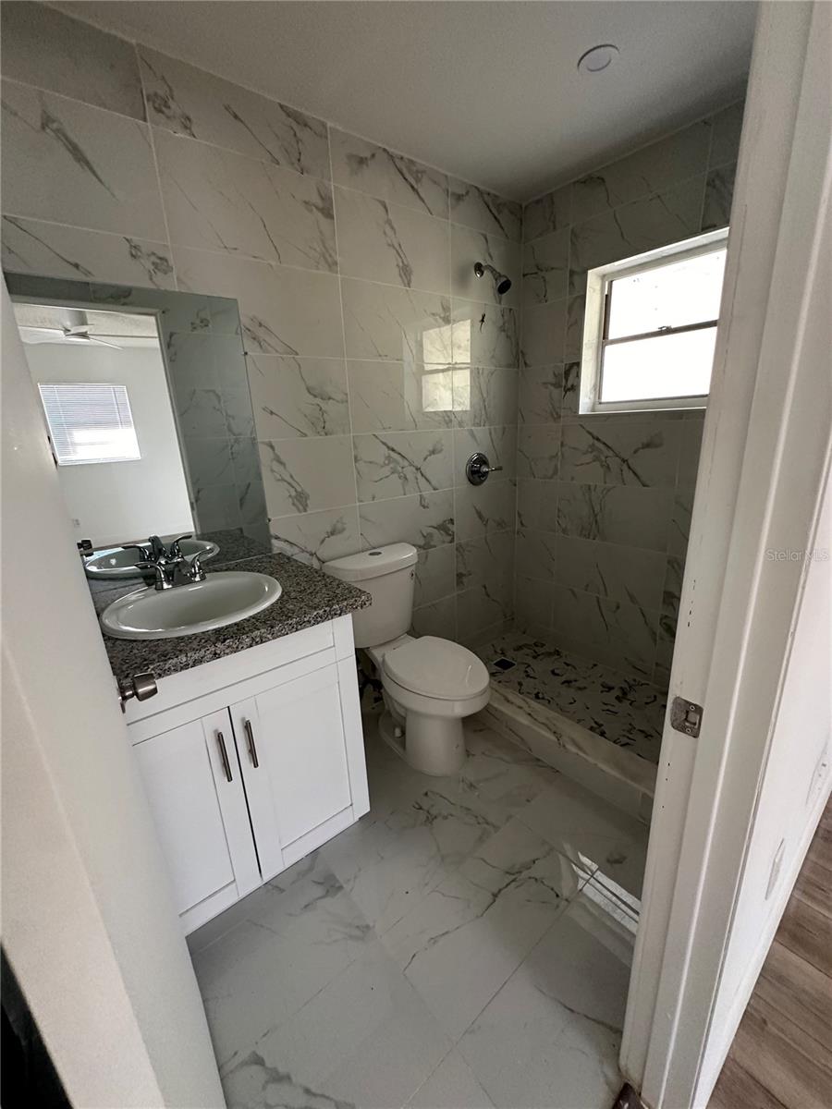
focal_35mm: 14
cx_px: 416
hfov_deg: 85.7
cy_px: 554
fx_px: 449
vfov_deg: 102.1
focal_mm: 2.22
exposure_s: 1/95
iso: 320
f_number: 2.2
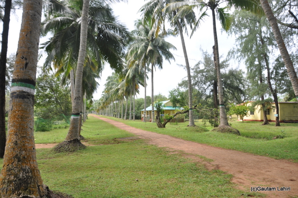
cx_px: 149
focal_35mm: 27
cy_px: 99
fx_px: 223
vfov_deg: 47.9
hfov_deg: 67.4
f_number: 6.3
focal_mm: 18
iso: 200
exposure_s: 1/160
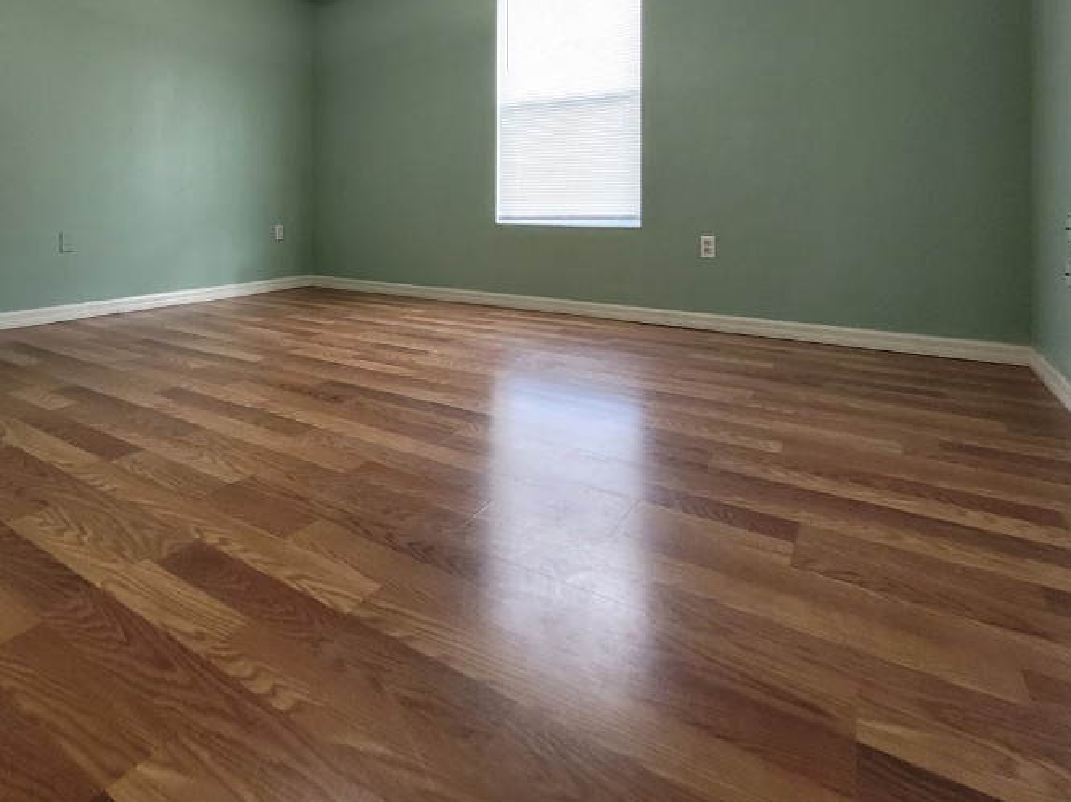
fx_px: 619
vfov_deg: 61.8
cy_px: 191
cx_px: 412
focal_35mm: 20
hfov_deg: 80.5
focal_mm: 1.74
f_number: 2.2
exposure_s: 1/60
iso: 200
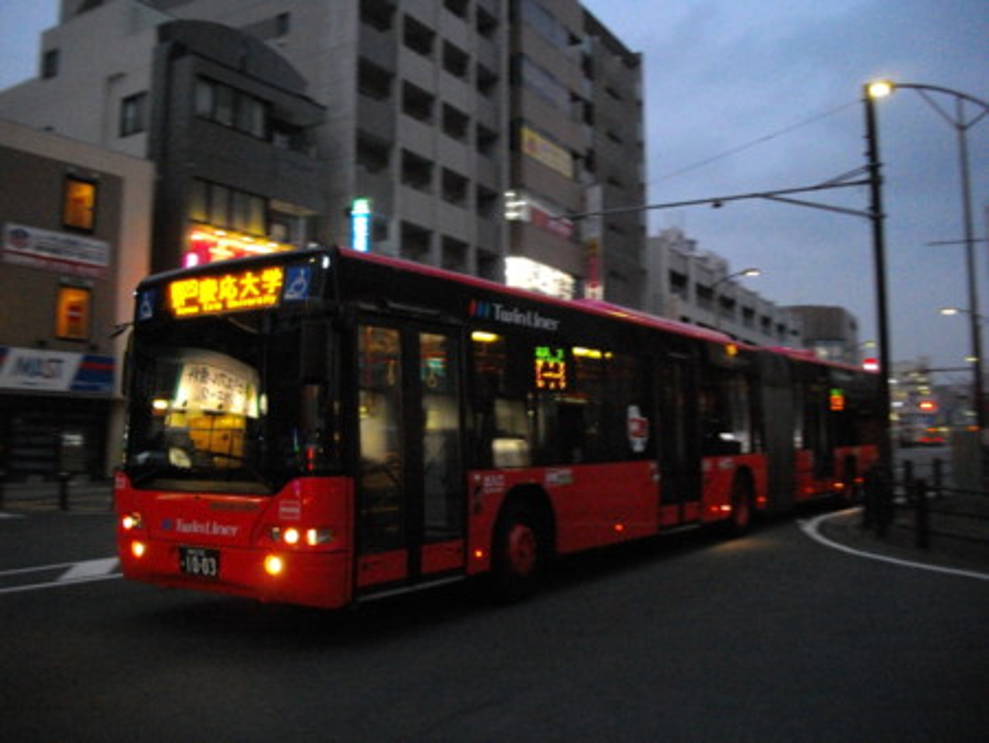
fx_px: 886
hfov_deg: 58.3
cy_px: 372
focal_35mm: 31
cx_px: 494
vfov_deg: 45.5
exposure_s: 1/40
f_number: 2.9
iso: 800
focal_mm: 5.7
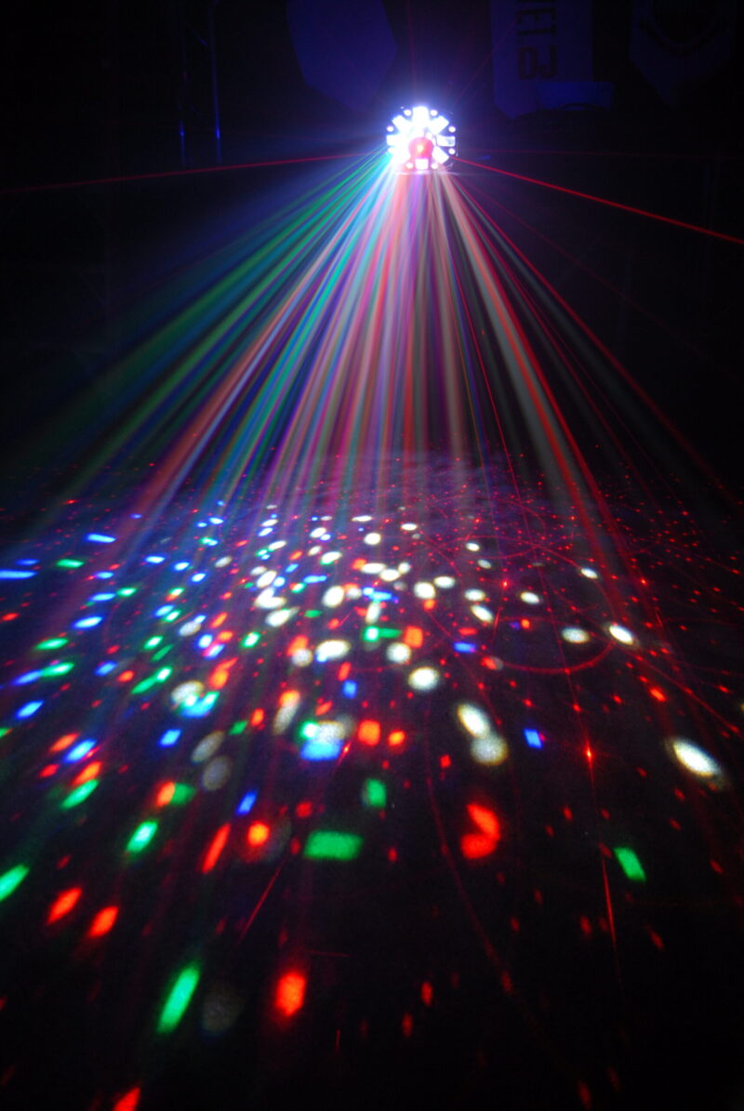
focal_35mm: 32
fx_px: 974
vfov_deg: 59.4
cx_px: 372
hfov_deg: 41.8
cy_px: 556
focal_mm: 21
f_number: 2.8
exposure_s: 4.5
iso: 200
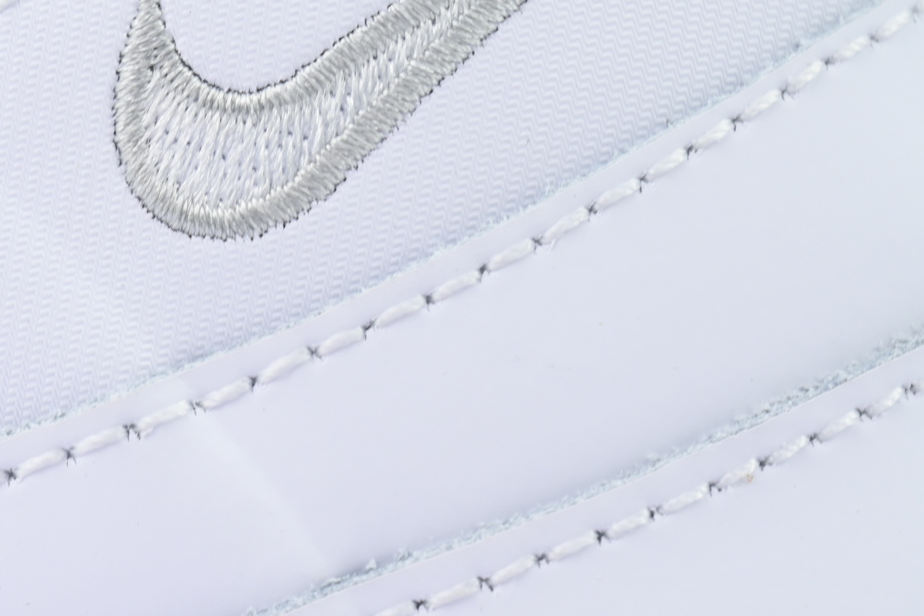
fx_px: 6724
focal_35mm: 262
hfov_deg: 7.8
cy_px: 608
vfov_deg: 5.2
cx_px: -65
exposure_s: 1/100
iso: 400
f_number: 11
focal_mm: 110
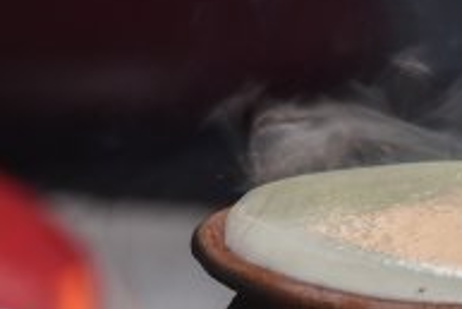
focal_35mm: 590
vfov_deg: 2.3
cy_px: 347
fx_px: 7577
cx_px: 523
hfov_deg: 3.5
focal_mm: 190
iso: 800
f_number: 9
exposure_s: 1/200
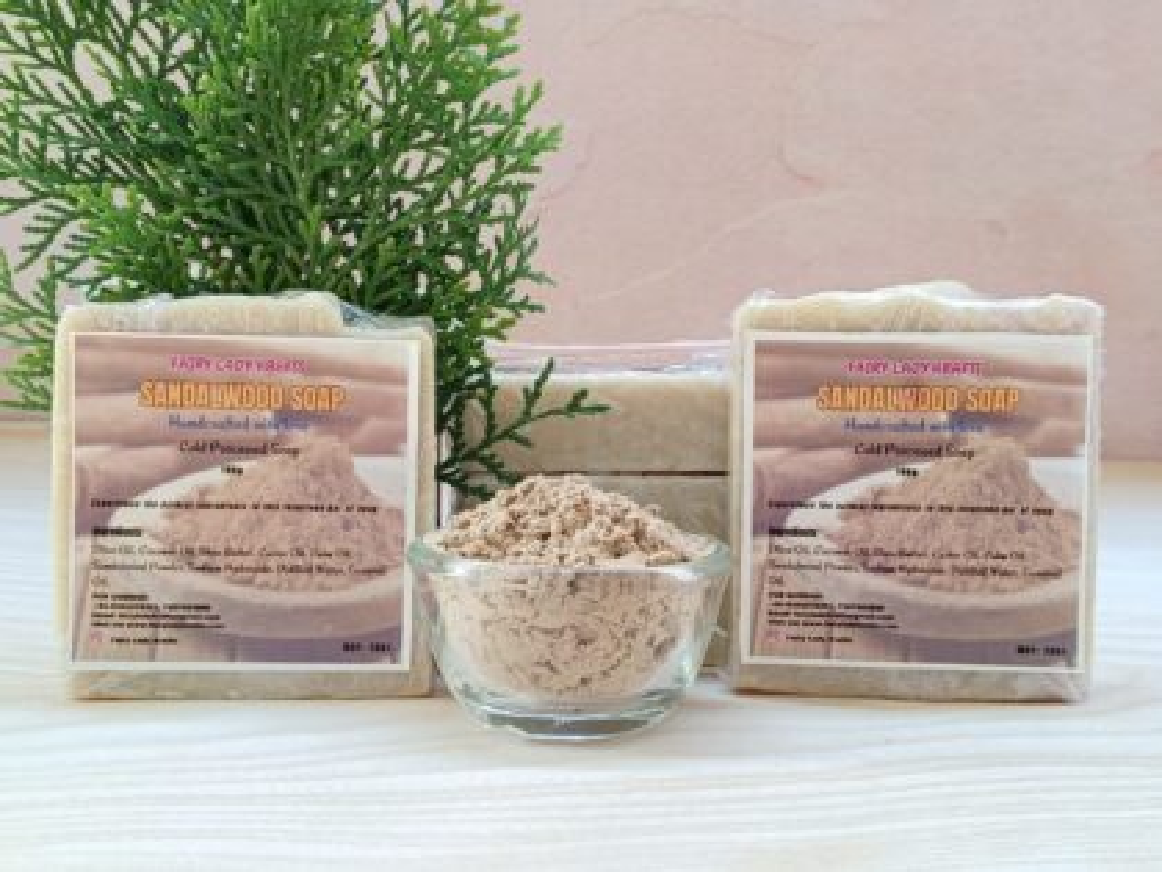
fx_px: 1578
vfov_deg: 30.9
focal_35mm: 47
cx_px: 581
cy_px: 436
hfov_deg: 40.4
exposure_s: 1/50
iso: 125
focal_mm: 4.84
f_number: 1.8
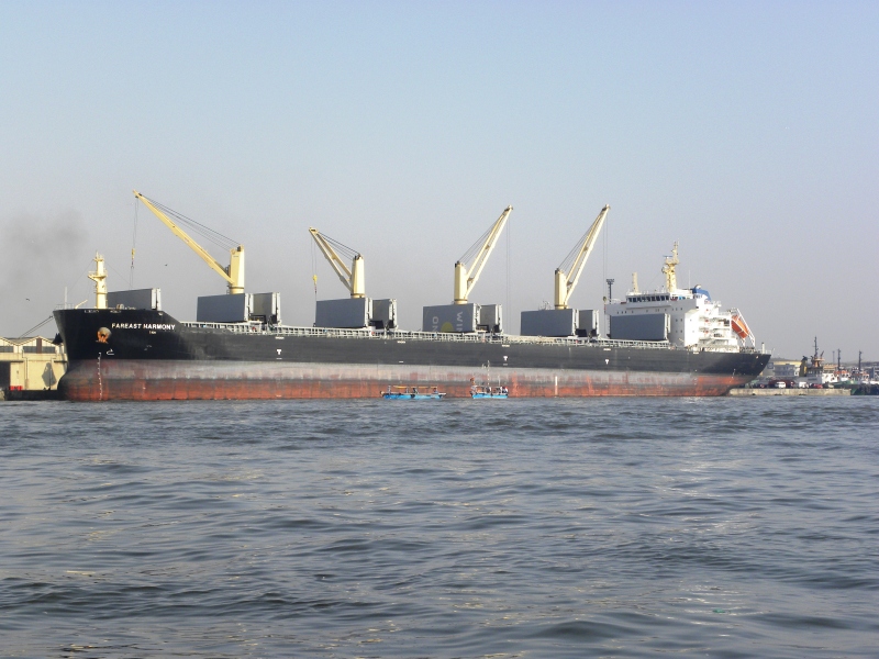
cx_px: 440
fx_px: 1904
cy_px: 330
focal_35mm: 75
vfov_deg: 19.6
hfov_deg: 26.0
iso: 64
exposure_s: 1/300
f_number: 5.6
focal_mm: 13.4
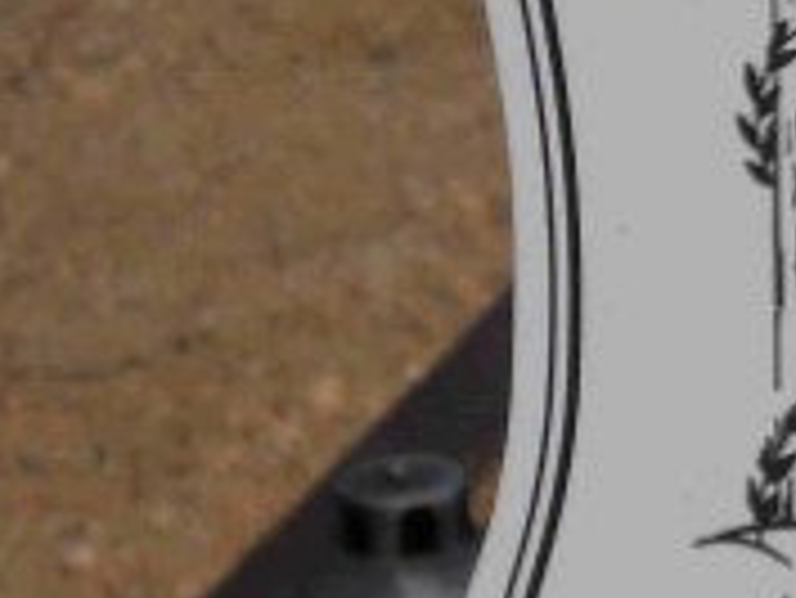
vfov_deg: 3.3
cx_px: 1358
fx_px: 10332
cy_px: 463
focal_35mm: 449
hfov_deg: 4.4
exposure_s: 1/438
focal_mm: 20.49
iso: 64
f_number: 10.6
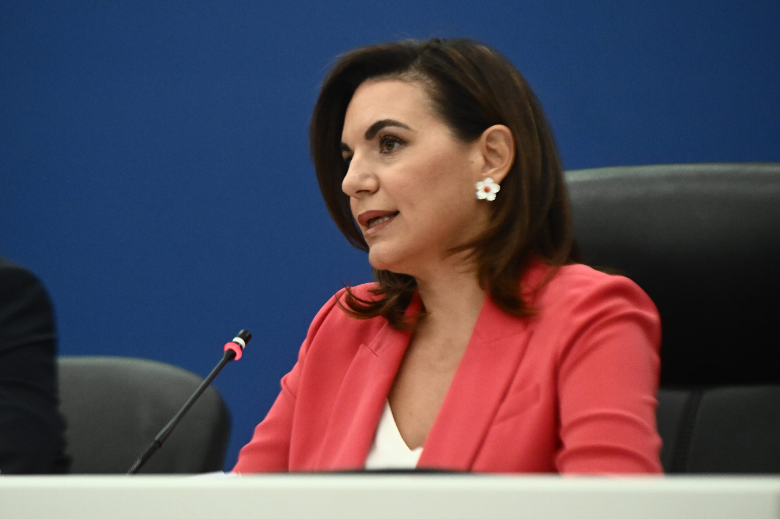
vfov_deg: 4.6
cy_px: 260
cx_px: 390
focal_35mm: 300
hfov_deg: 6.9
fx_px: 6498
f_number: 3.2
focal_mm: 200
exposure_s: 1/500
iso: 5000
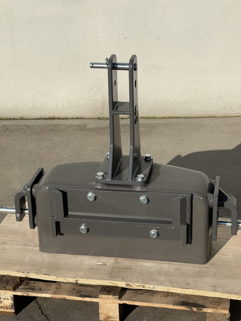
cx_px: 120
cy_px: 160
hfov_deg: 19.1
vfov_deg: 25.3
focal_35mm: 77
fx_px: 715
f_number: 2.8
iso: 32
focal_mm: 9
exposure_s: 1/1004
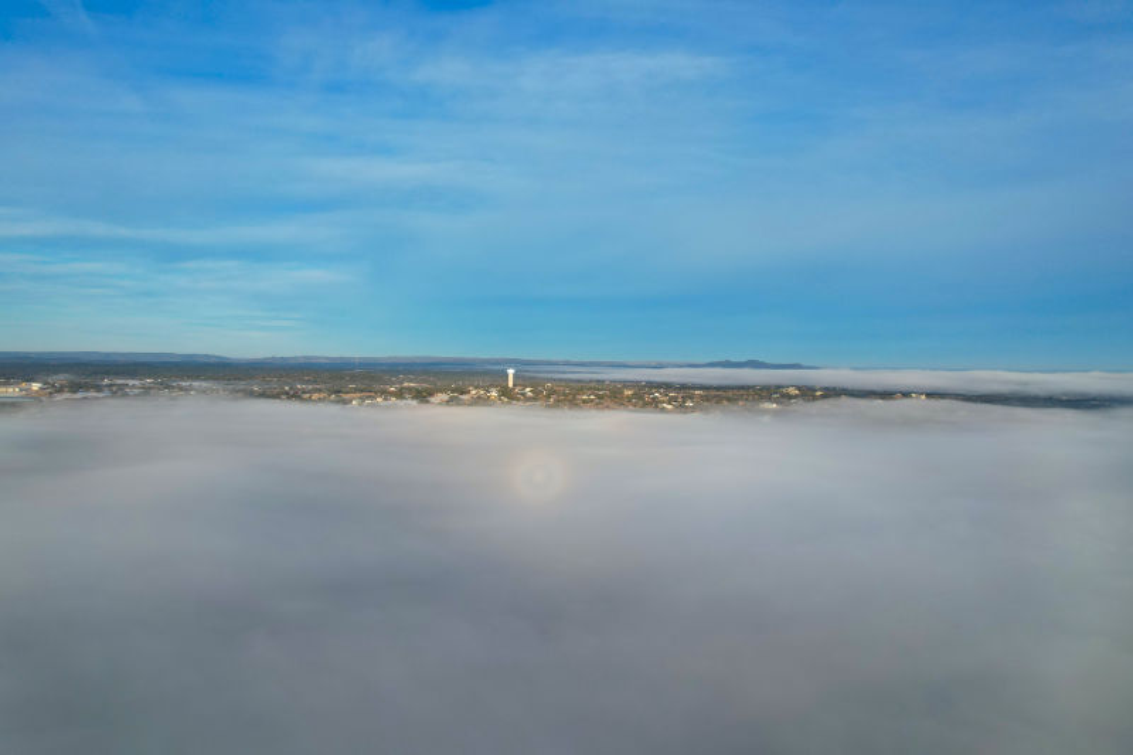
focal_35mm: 22
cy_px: 378
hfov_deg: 78.6
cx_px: 566
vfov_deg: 57.2
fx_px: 692
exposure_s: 1/1600
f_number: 2.8
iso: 100
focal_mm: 8.4
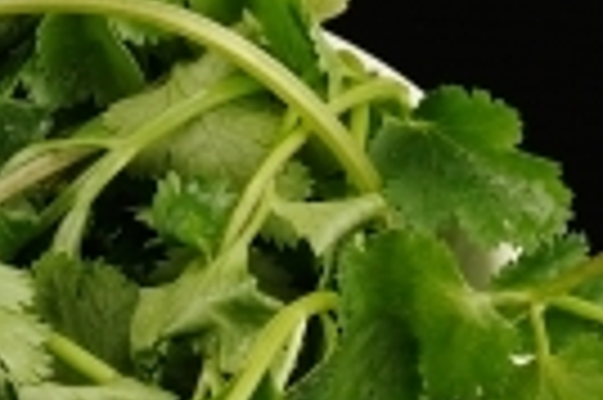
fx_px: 6391
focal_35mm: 382
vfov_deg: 3.6
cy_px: 654
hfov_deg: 5.4
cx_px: 436
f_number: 11
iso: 200
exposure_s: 1/100
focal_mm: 50
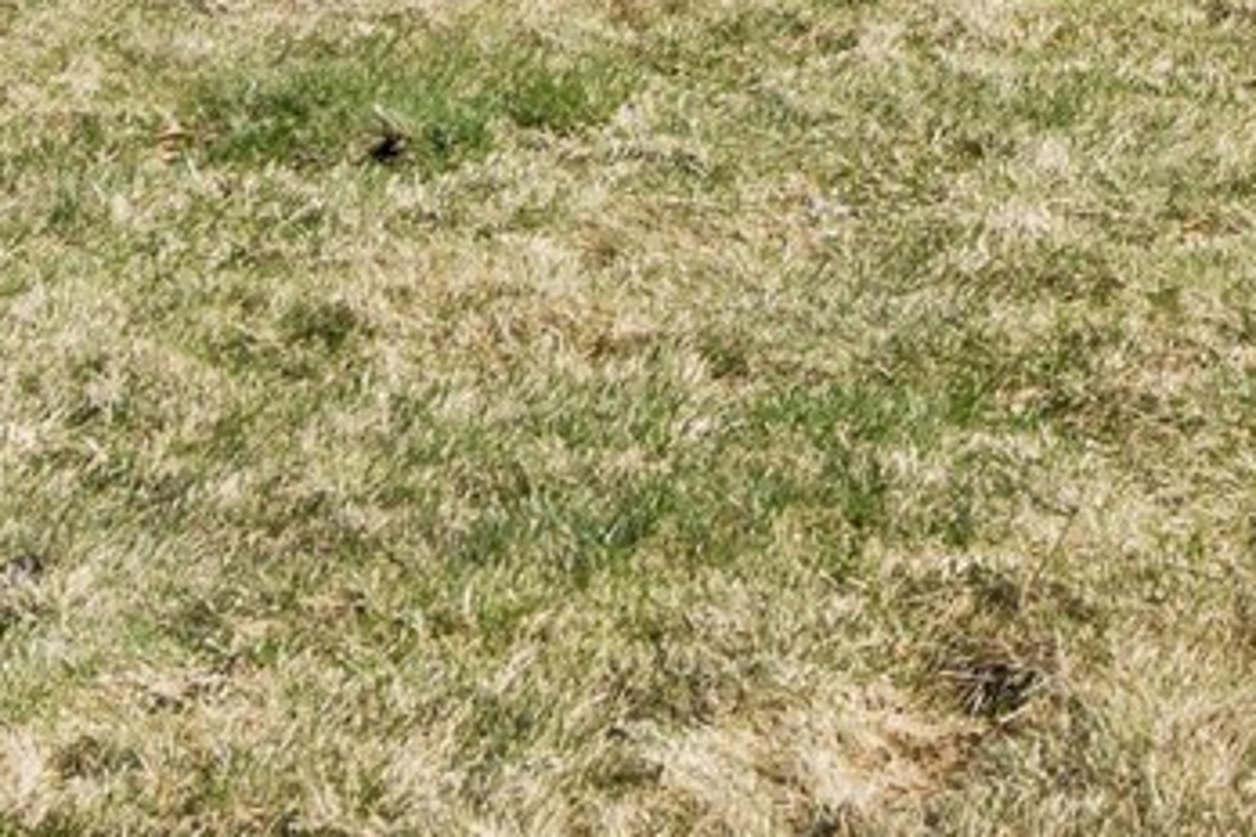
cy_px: -875
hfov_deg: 18.0
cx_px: 1927
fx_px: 3489
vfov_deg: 12.1
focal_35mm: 100
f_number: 7.1
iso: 320
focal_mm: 16
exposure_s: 1/4000
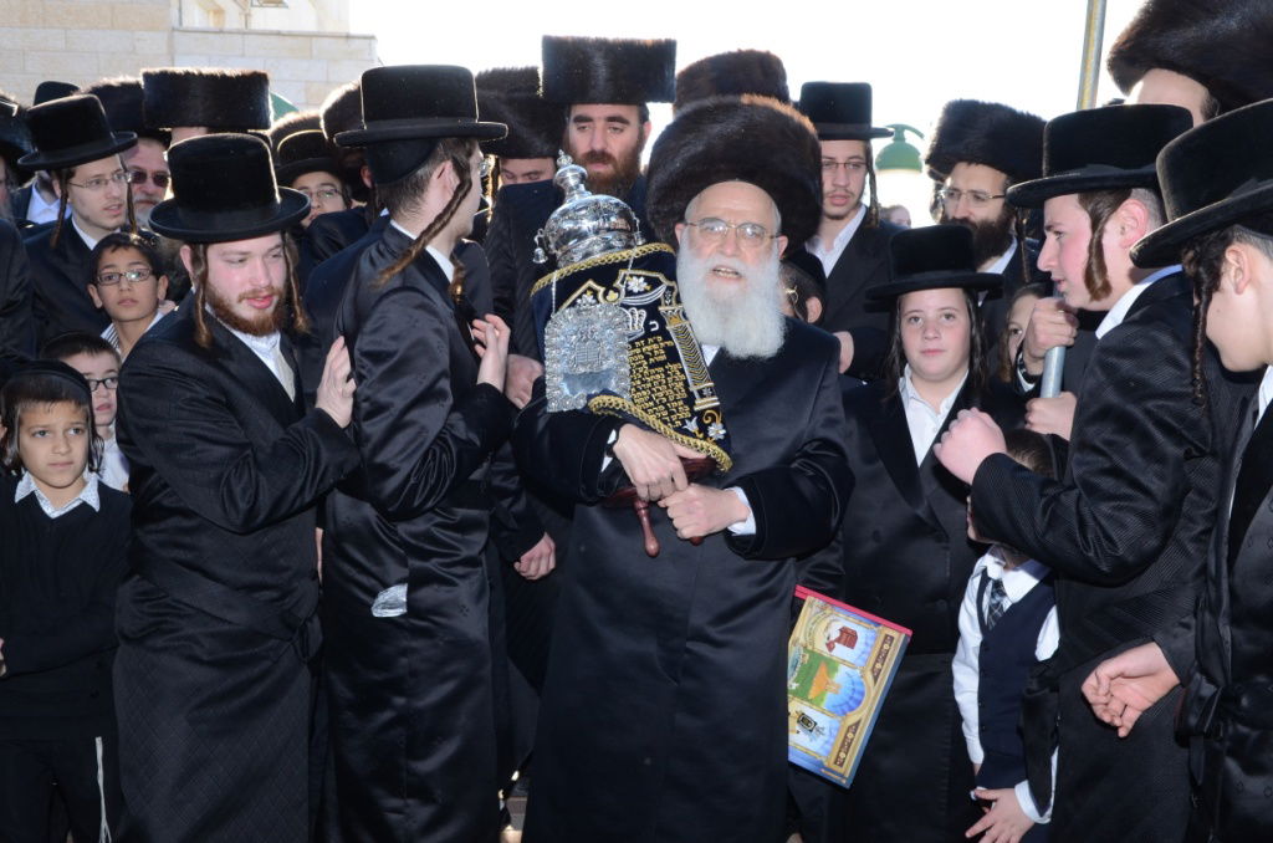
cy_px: 422
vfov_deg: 34.1
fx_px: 1376
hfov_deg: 49.6
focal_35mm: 39
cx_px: 636
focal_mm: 26
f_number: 7.1
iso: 320
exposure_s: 1/160
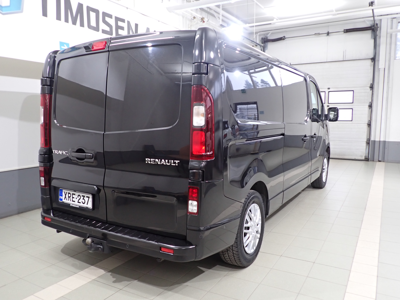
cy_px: 150
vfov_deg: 49.7
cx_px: 200
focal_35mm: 28
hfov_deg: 63.4
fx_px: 324
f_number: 2.2
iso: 200
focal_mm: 5.05
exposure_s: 1/30
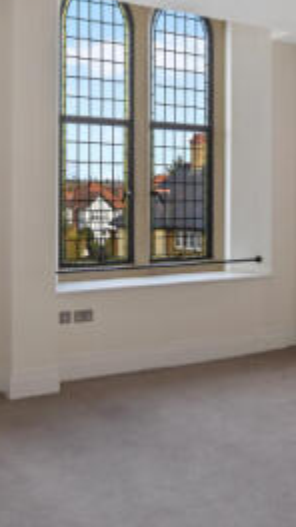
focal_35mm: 39
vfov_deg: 51.1
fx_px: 546
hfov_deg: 30.3
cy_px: 197
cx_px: 121
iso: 160
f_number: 5.6
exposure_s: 1/25
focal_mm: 10
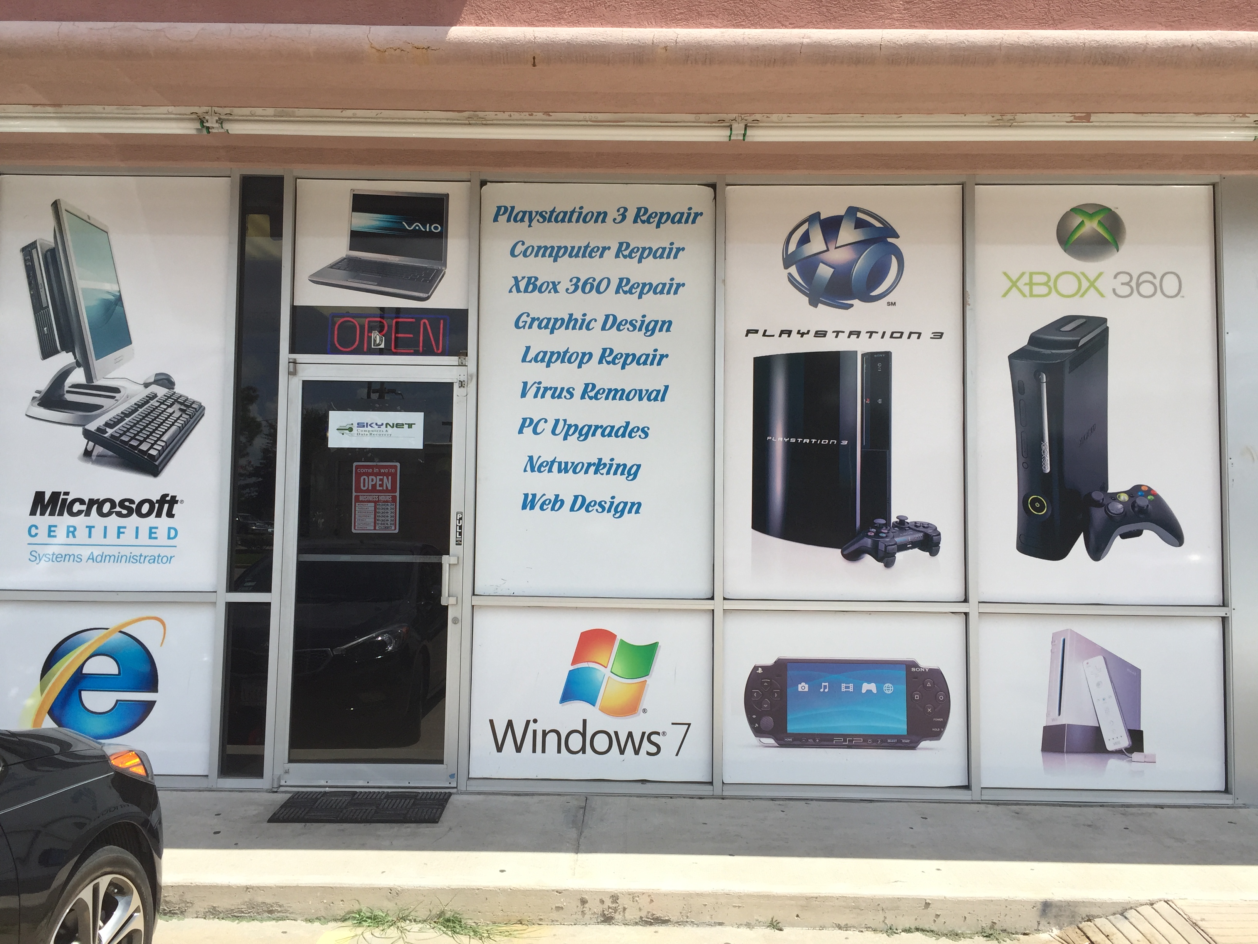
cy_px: 472
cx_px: 629
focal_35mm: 29
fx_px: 1054
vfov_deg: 48.2
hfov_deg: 61.7
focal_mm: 4.15
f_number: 2.2
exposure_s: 1/1647
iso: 32
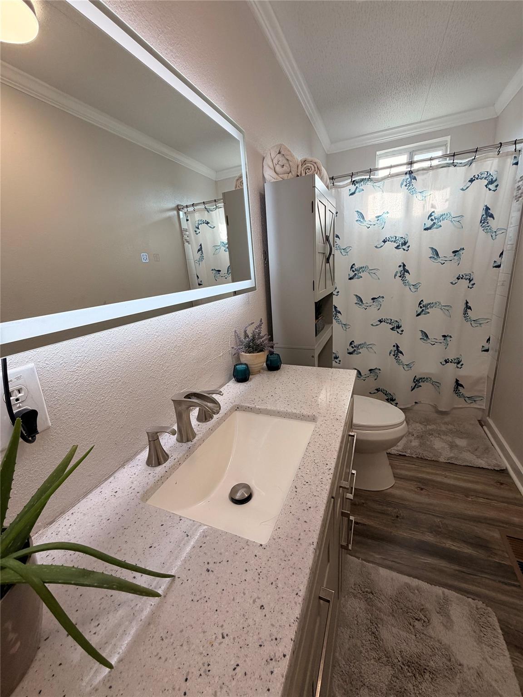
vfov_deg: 102.1
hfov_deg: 85.7
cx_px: 262
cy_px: 348
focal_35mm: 14
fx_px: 282
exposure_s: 1/120
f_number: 2.2
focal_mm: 2.22
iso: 125
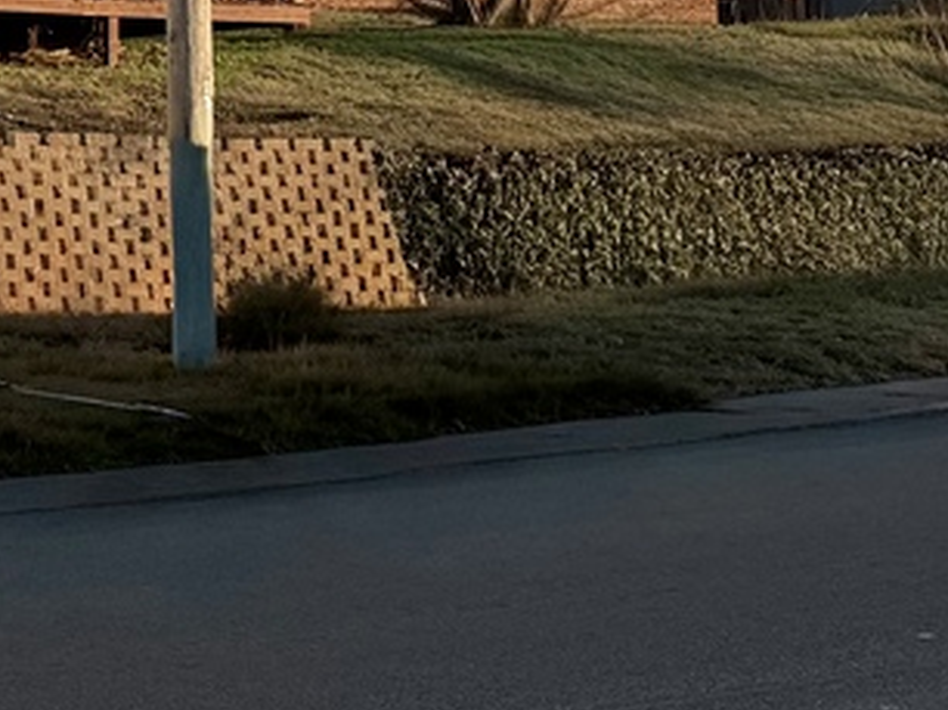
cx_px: -905
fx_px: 3092
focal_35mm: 113
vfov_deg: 12.9
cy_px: -59
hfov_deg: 14.6
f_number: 1.8
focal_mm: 6.76
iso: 80
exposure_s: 1/3600
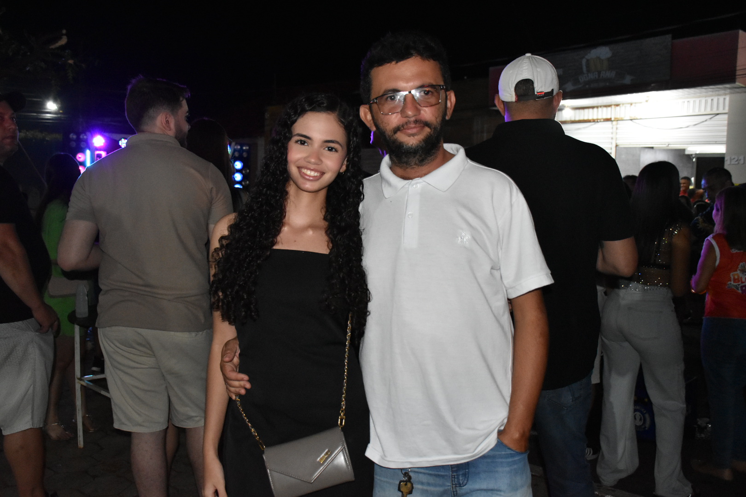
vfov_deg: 40.0
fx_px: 684
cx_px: 373
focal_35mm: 33
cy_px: 248
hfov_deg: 57.2
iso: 3200
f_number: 3.5
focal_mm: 22
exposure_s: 1/100
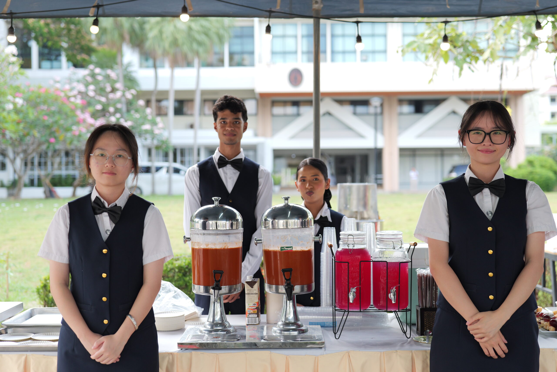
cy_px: 186
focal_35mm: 50
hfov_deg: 39.6
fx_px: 774
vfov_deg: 27.0
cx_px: 278
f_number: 2.8
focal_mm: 50
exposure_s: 1/800
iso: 1000
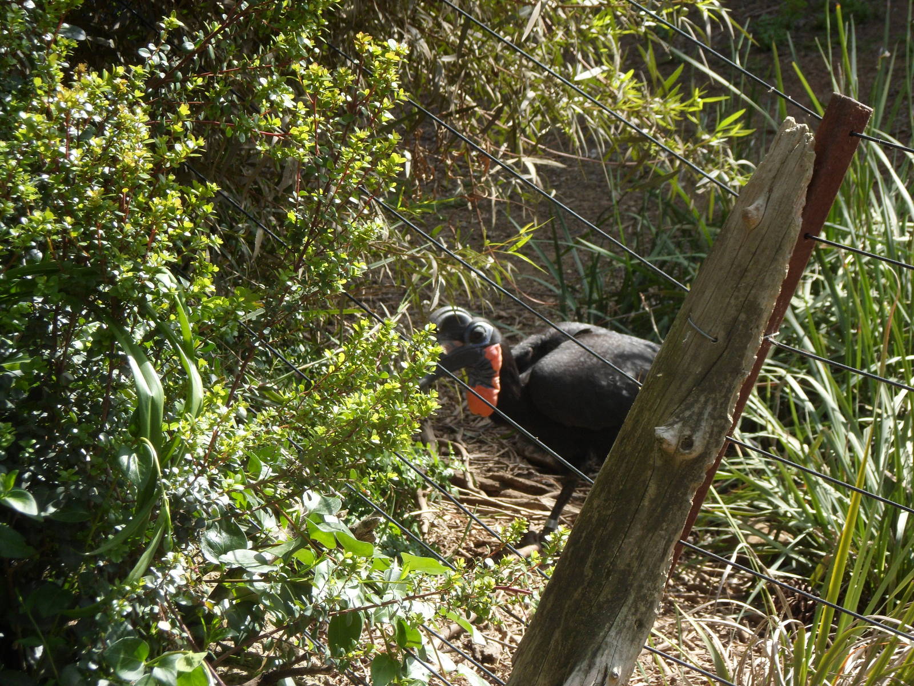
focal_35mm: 130
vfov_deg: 11.4
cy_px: 343
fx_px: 3433
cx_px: 457
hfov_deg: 15.2
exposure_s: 1/180
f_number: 5.4
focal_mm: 22.5
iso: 80
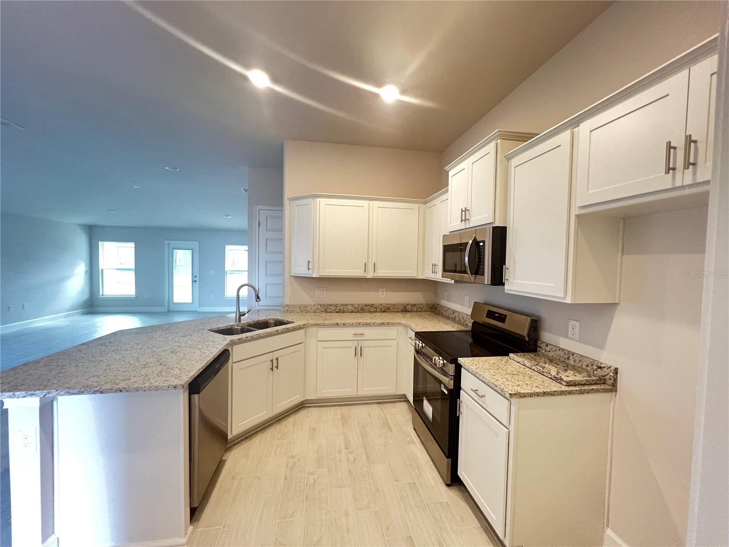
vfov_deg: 89.9
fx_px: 274
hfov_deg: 106.2
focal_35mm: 13
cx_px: 364
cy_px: 274
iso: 400
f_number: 1.8
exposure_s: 1/60
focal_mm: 1.57
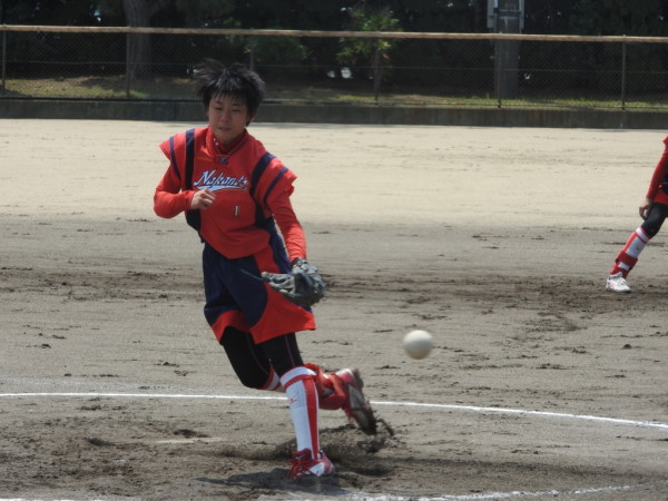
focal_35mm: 250
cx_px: 334
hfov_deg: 7.9
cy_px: 250
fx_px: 4824
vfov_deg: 5.9
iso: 100
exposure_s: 1/500
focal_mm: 44.8
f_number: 5.5
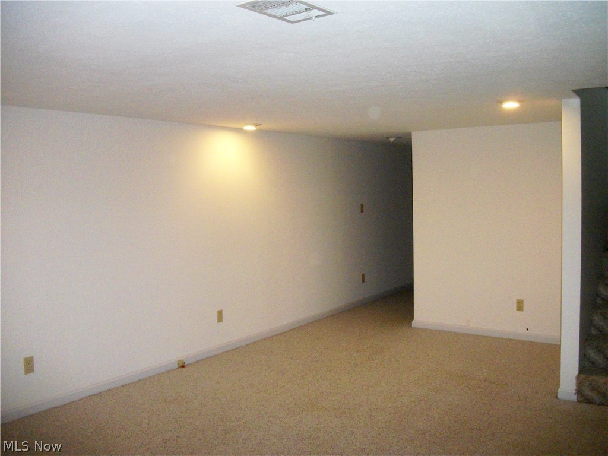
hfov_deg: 56.8
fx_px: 562
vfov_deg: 44.2
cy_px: 228
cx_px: 304
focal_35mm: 32
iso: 400
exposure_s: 1/125
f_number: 2.9
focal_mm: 5.7
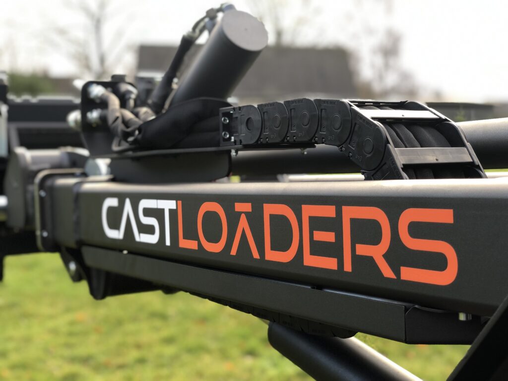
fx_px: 763
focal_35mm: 52
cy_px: 190
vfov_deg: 28.0
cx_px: 254
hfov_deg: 36.8
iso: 25
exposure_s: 1/60
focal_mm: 6
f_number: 2.4
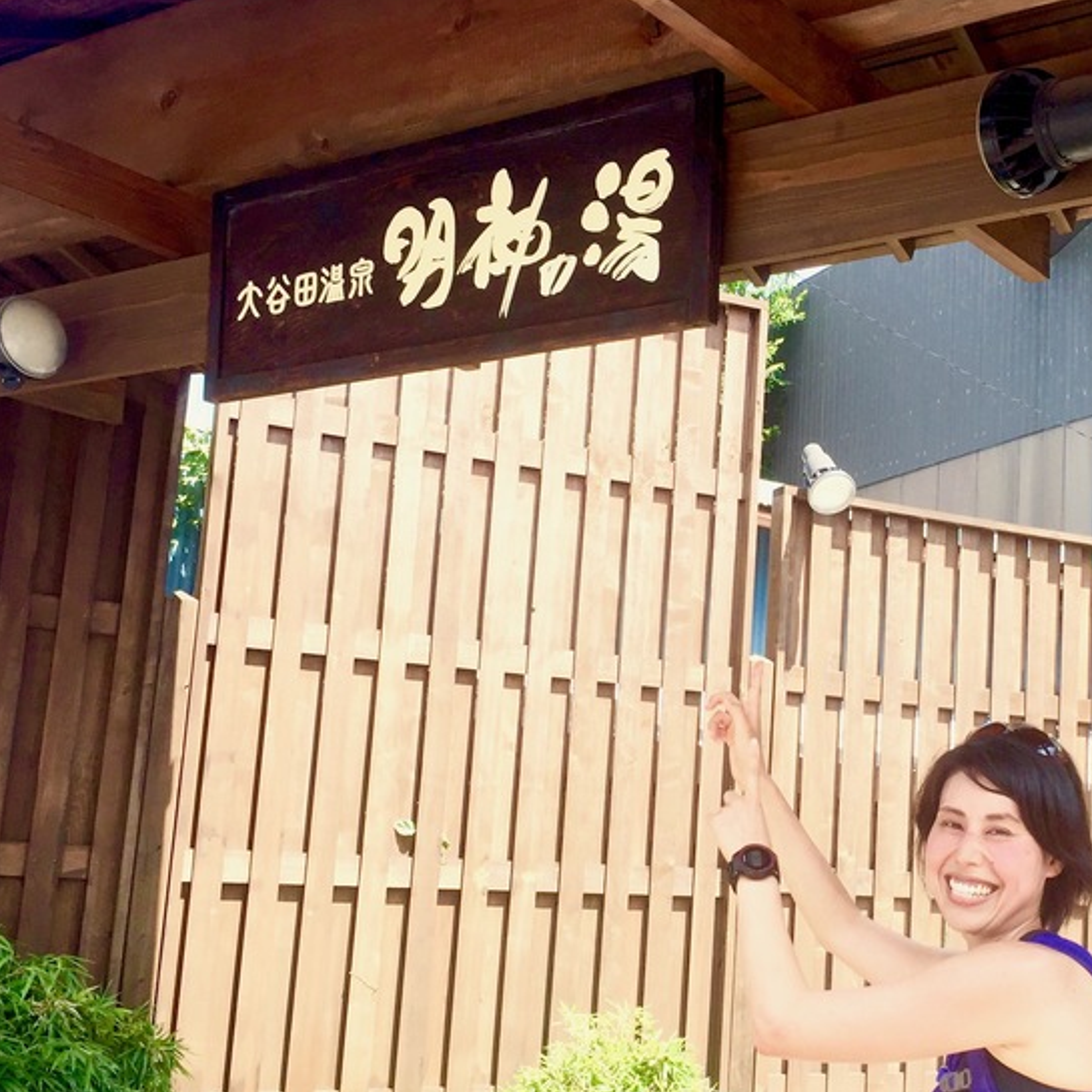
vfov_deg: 36.0
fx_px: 1677
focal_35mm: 47
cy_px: 601
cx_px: 828
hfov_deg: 35.2
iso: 32
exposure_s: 1/380
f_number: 2.2
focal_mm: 4.15
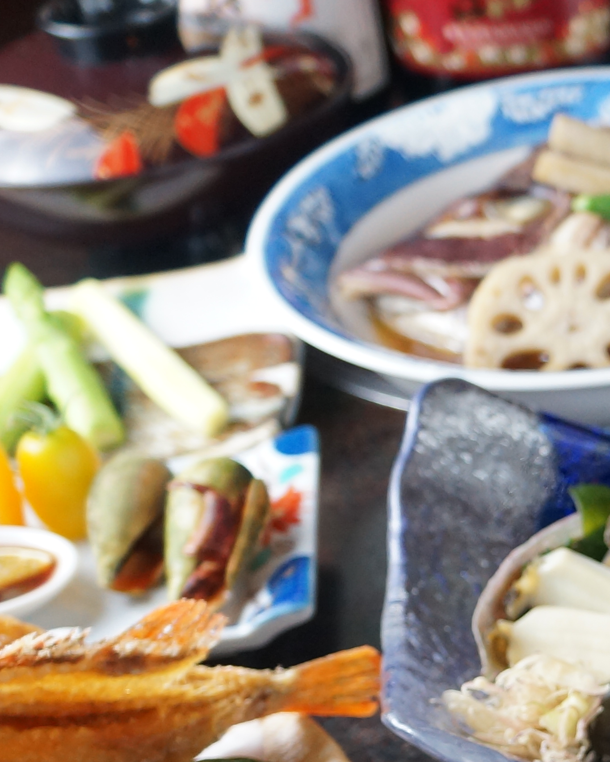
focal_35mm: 81
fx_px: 1828
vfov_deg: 23.1
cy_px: 658
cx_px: 820
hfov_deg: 17.6
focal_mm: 20
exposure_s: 1/60
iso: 800
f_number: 4
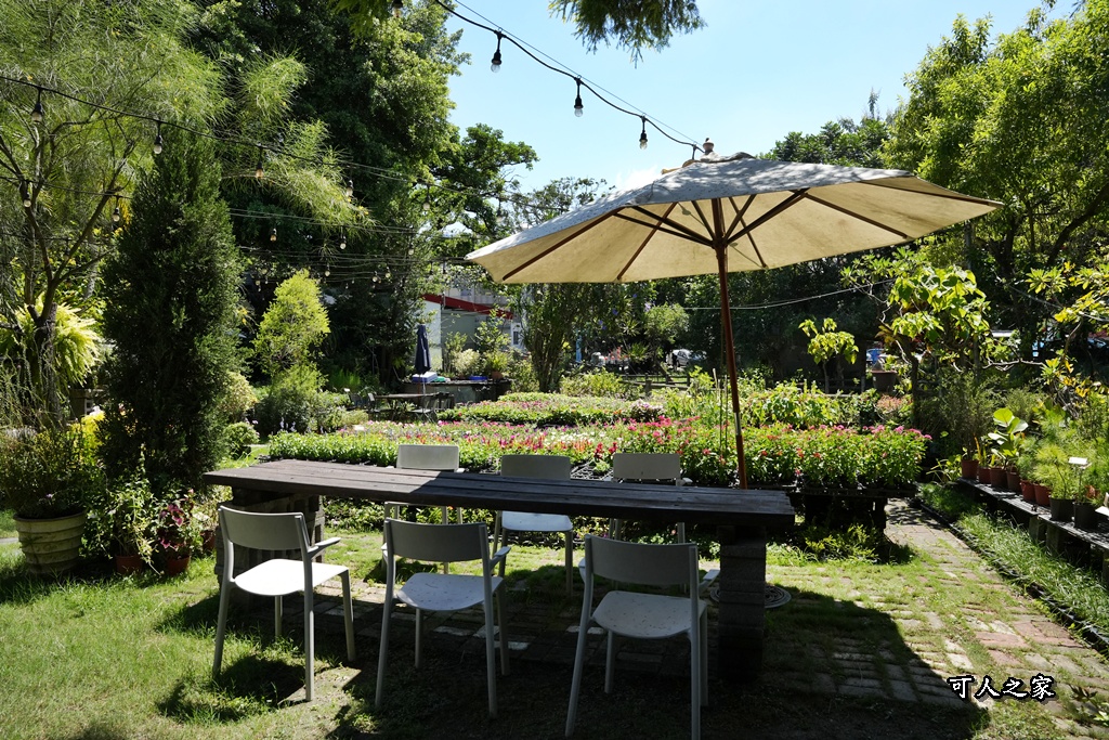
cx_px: 554
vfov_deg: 53.1
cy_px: 370
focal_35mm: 24
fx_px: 739
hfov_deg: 73.7
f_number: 8
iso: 1250
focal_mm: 24
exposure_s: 1/1600
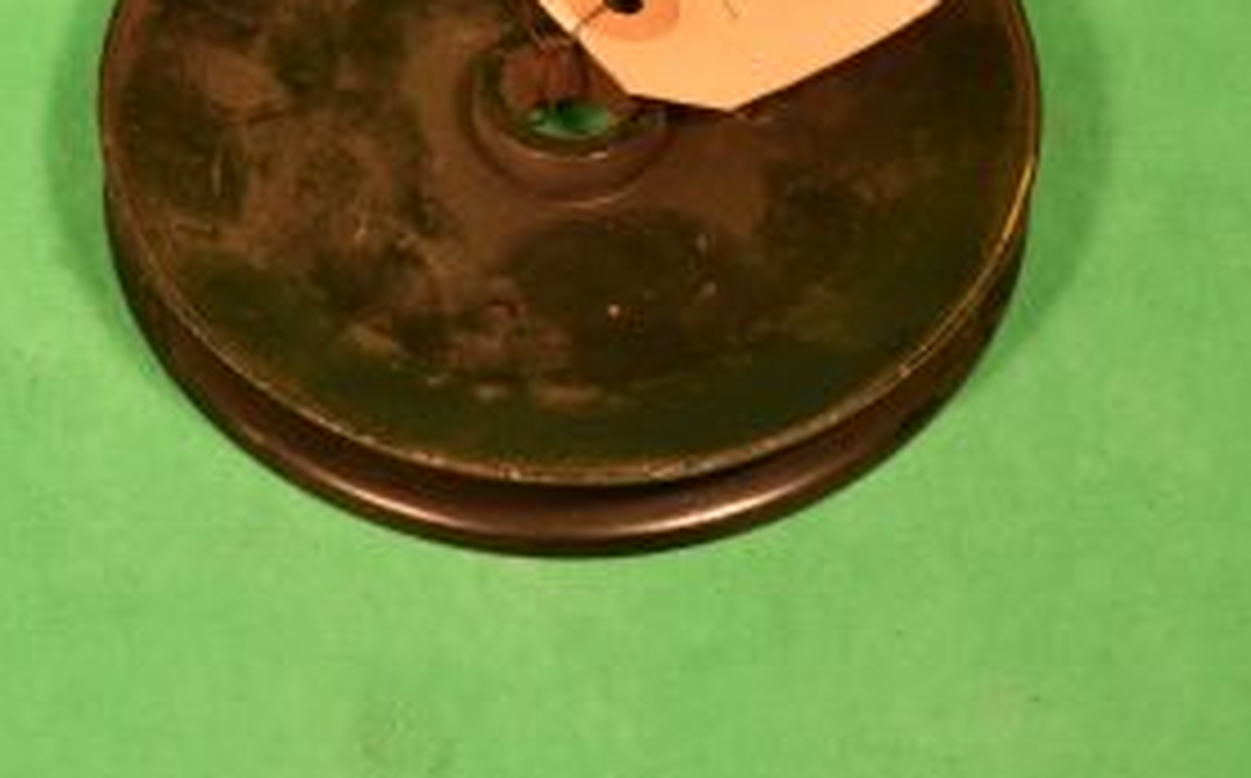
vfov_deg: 8.6
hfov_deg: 13.8
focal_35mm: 152
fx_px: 5176
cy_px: 54
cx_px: 590
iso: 110
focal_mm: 46
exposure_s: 1/80
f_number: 5.6
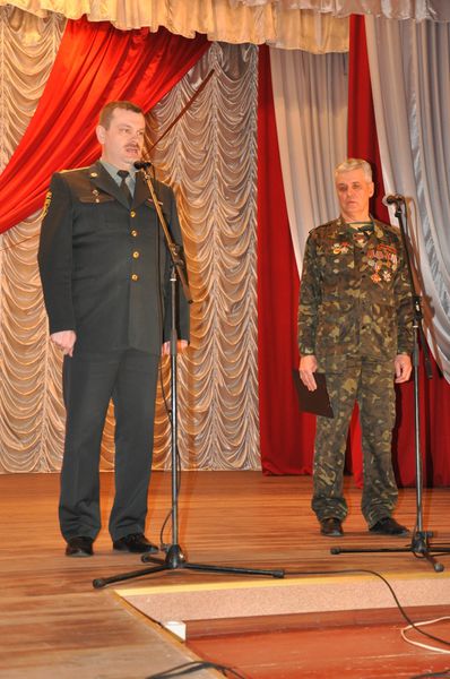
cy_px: 340
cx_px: 225
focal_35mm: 60
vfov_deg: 33.4
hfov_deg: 22.5
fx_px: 1129
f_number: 4.5
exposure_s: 1/60
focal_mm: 40
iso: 800
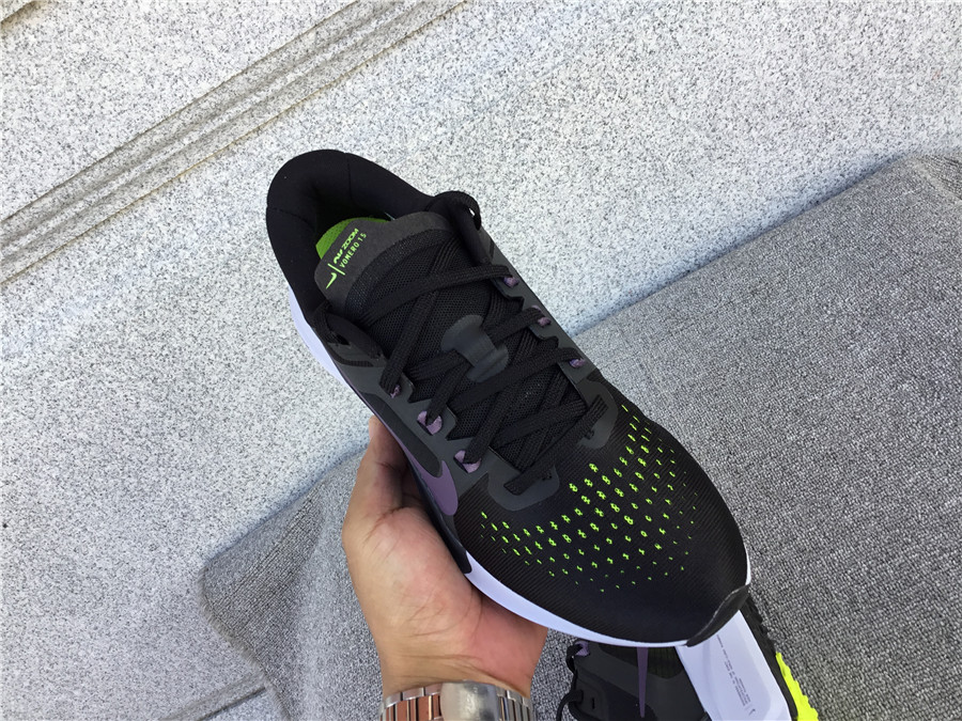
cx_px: 481
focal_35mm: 31
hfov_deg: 58.4
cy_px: 360
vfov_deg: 45.4
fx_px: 862
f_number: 2.4
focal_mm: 3.3
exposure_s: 1/105
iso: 25
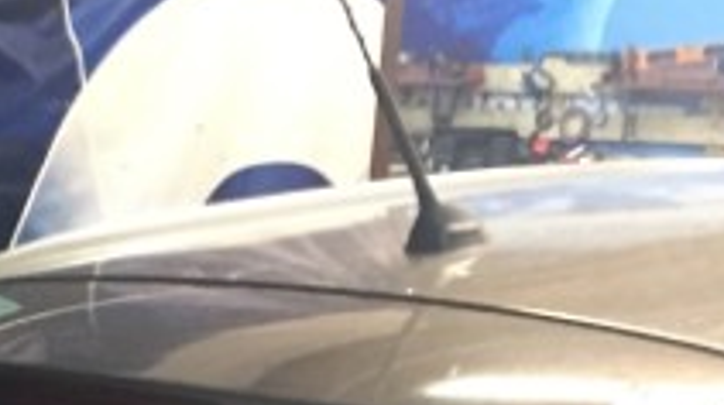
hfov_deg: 17.5
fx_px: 2301
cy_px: 988
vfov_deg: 9.0
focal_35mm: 120
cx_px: 17
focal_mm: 4.15
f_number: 2.2
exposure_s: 1/20
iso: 250
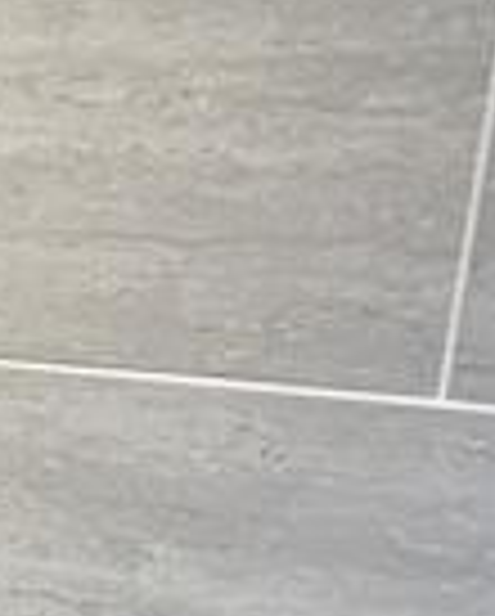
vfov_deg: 18.5
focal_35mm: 102
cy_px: 544
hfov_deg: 11.5
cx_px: -819
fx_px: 1864
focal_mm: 2.22
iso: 320
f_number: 2.2
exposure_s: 1/100
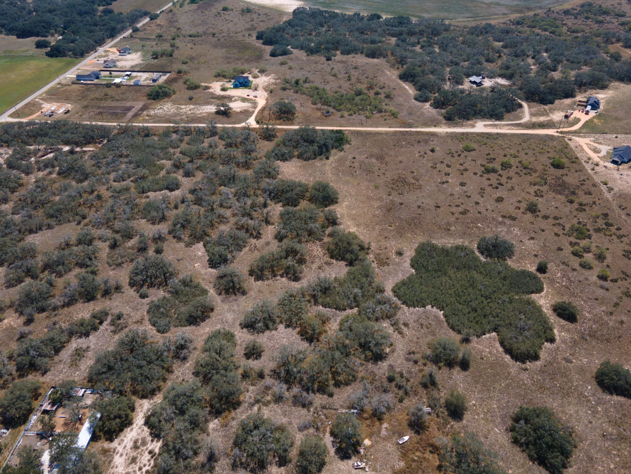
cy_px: 237
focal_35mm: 24
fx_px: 437
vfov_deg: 56.8
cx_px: 316
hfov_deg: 71.6
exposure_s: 1/640
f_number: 2.8
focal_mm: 4.5
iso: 100
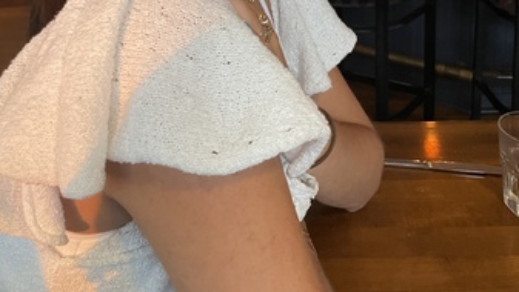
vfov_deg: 26.3
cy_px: -25
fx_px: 578
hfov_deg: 48.3
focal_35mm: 42
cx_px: 249
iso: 400
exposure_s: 1/40
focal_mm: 4.2
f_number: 1.6
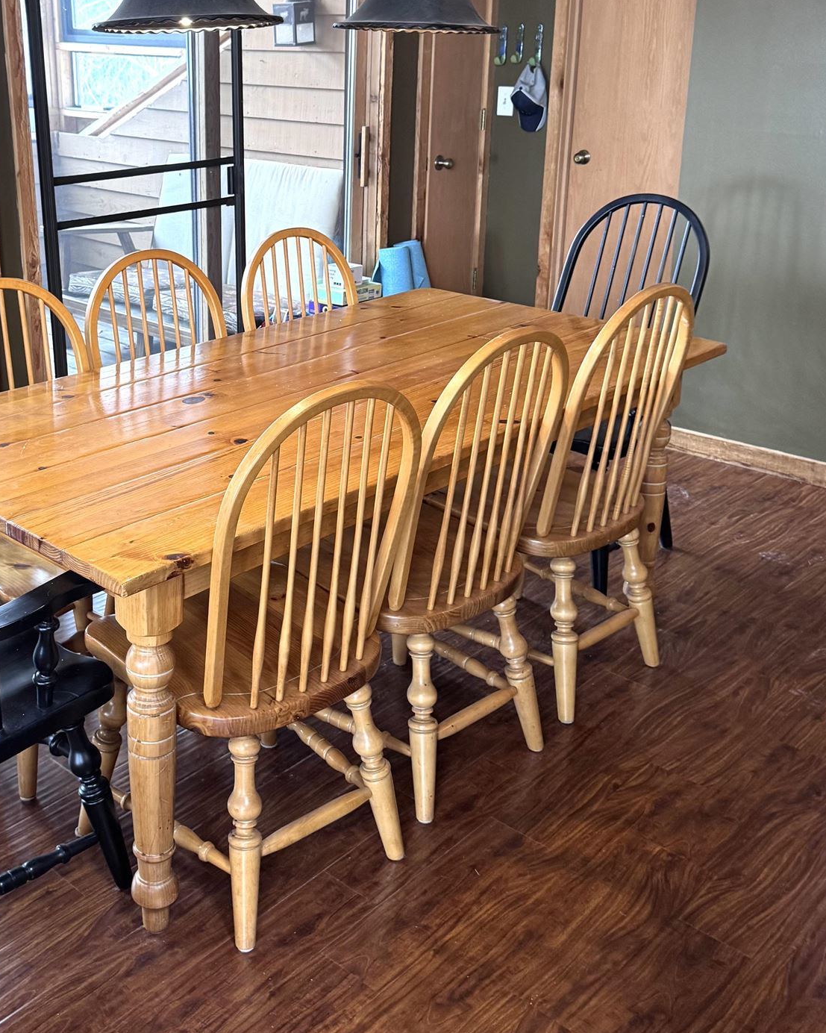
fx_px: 1192
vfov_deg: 46.5
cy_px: 390
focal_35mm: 39
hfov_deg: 37.7
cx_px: 252
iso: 320
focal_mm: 6.76
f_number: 1.78
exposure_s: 1/60
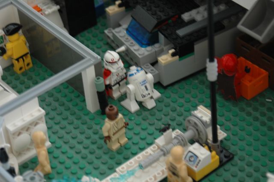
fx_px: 913
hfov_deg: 17.1
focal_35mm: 120
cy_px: 91
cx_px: 137
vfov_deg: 11.4
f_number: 5.6
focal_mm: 80
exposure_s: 1/6
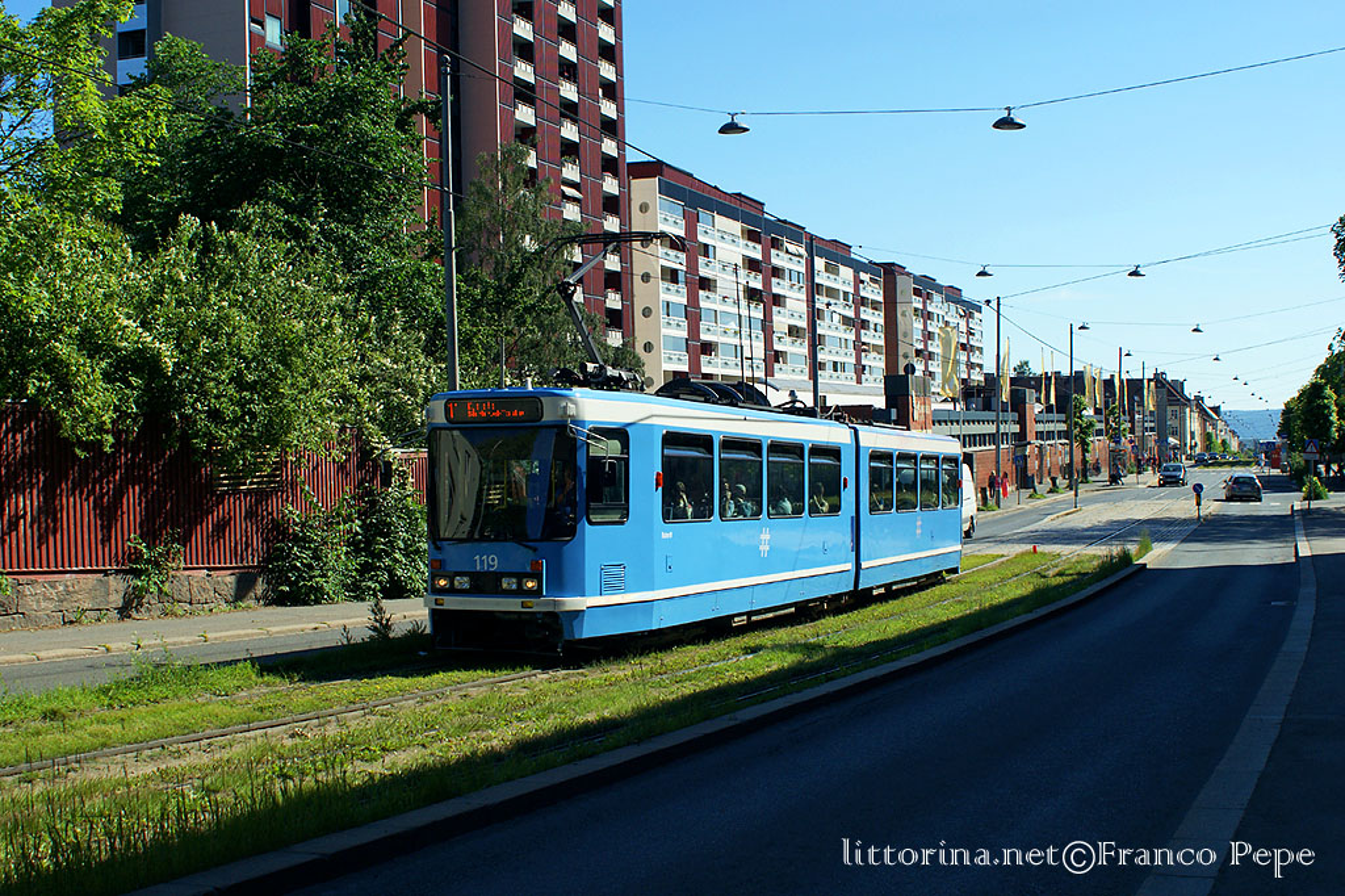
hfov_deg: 46.4
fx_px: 1569
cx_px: 672
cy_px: 448
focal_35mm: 42
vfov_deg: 31.9
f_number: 6.3
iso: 200
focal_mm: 28
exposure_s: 1/640
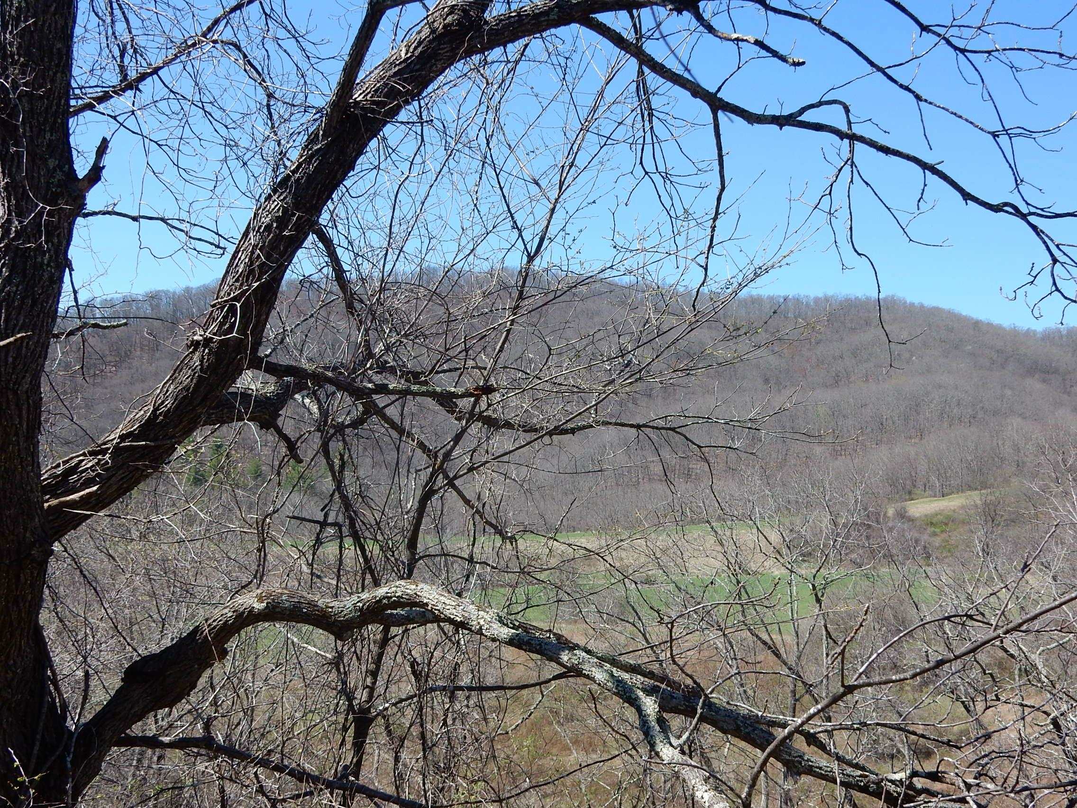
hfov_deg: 43.9
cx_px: 538
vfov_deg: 33.6
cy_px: 404
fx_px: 1338
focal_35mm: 43
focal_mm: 7.6
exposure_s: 1/640
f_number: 4.2
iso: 125
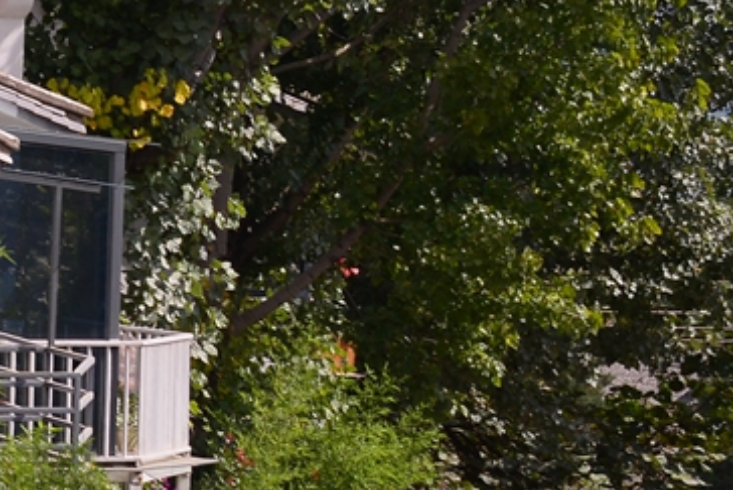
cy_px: 204
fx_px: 11121
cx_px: -514
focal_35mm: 546
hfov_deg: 3.8
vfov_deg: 2.5
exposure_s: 1/640
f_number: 6.3
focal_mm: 90
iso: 160
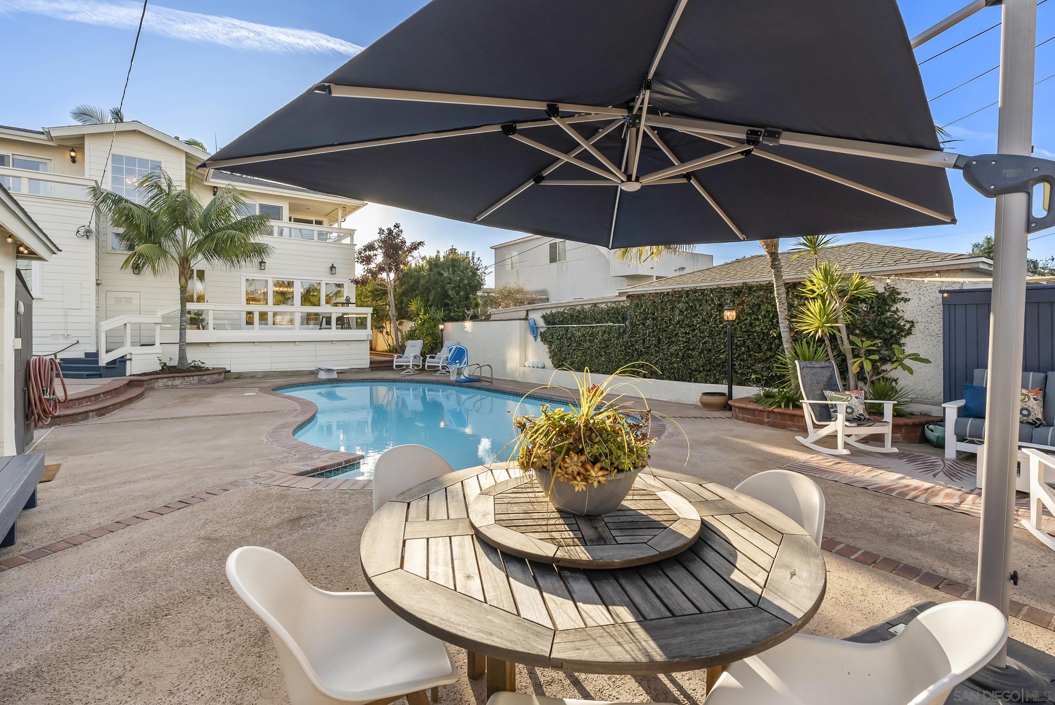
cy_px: 352
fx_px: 469
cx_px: 528
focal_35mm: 16
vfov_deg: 73.8
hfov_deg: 96.7
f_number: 8
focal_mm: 16
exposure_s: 1/200
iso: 500
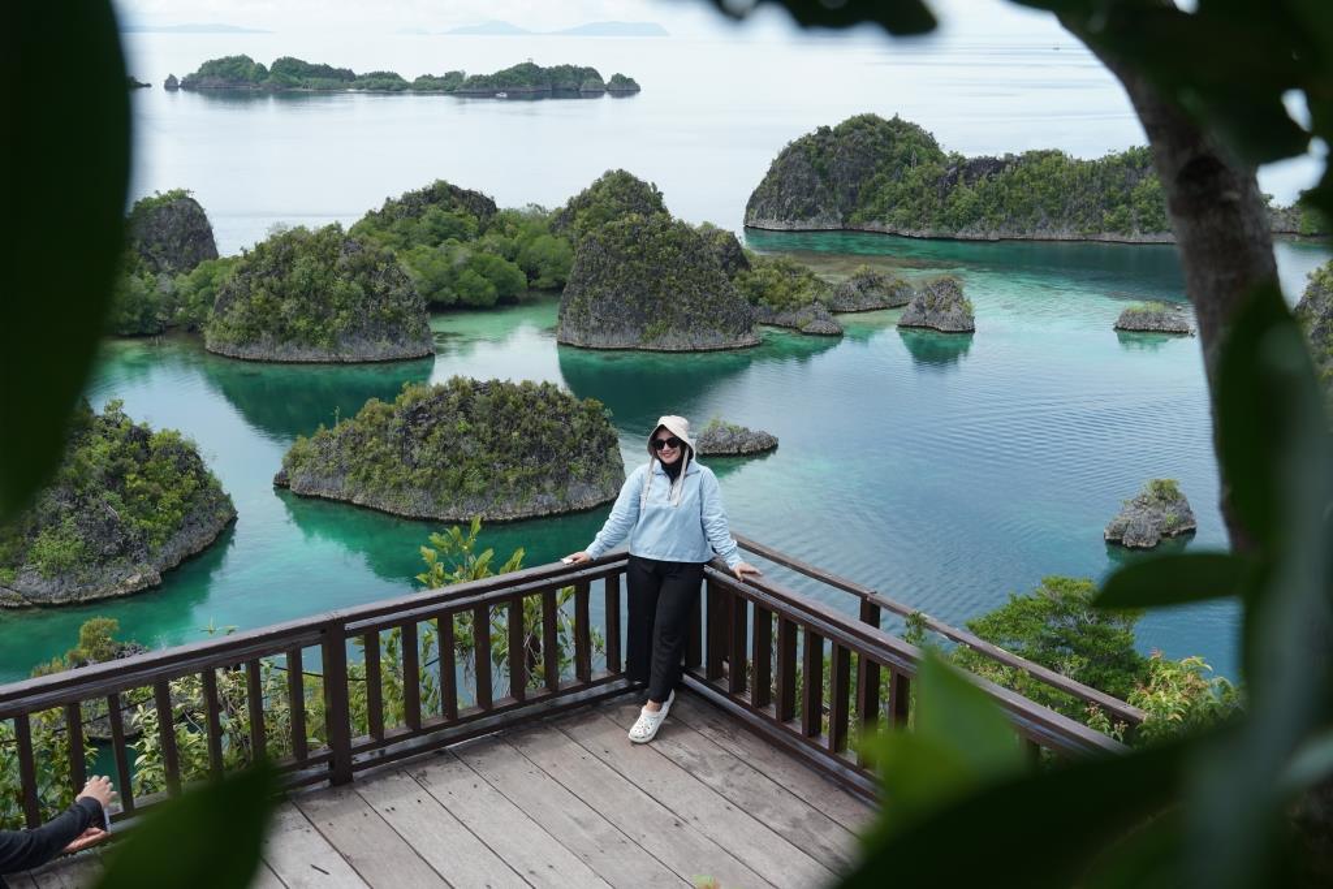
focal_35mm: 40
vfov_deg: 33.0
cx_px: 666
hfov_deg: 47.9
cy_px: 444
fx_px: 1500
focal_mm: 27
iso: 100
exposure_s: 1/200
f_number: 6.3
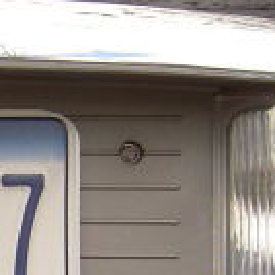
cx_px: -164
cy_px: 324
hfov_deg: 11.5
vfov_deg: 11.9
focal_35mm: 144
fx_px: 1294
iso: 50
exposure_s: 1/160
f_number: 2.8
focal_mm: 5.6
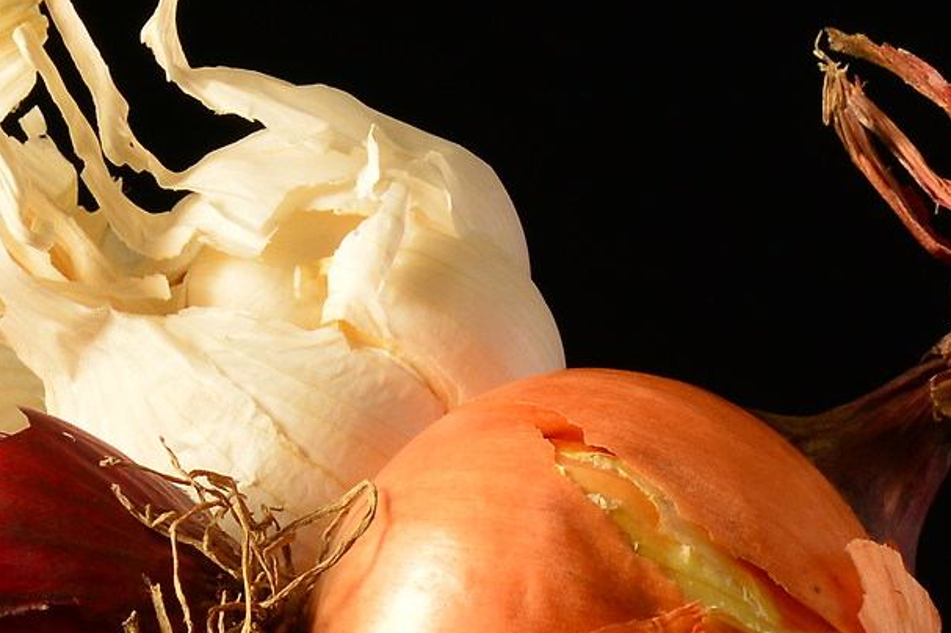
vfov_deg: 2.7
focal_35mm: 504
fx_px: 13306
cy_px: 640
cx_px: 166
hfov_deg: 4.1
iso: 100
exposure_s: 6
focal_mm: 85
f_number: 16
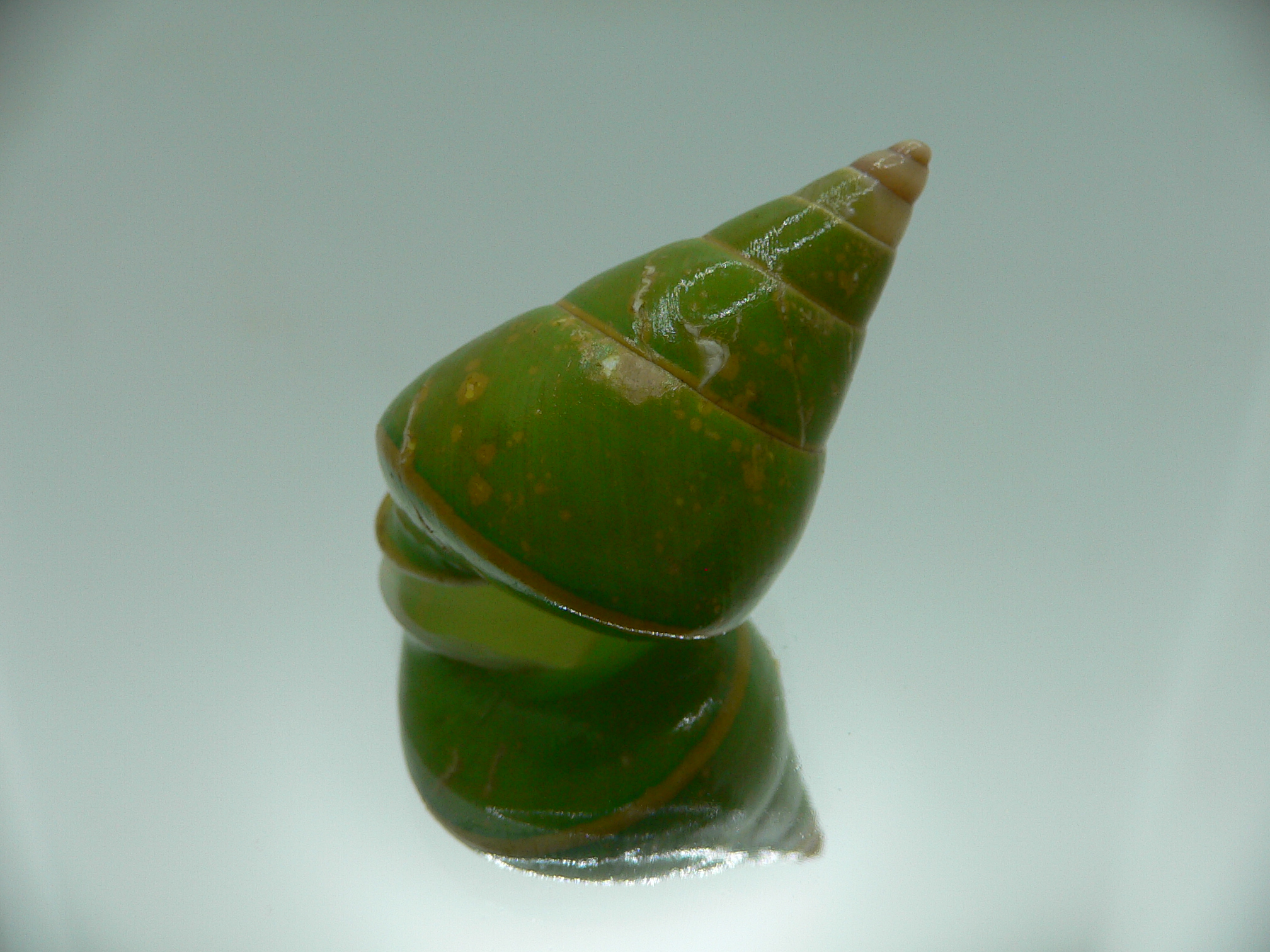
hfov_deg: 52.6
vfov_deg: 40.7
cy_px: 476
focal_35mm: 35
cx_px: 635
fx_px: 1284
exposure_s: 1/80
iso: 80
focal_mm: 4.6
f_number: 2.8
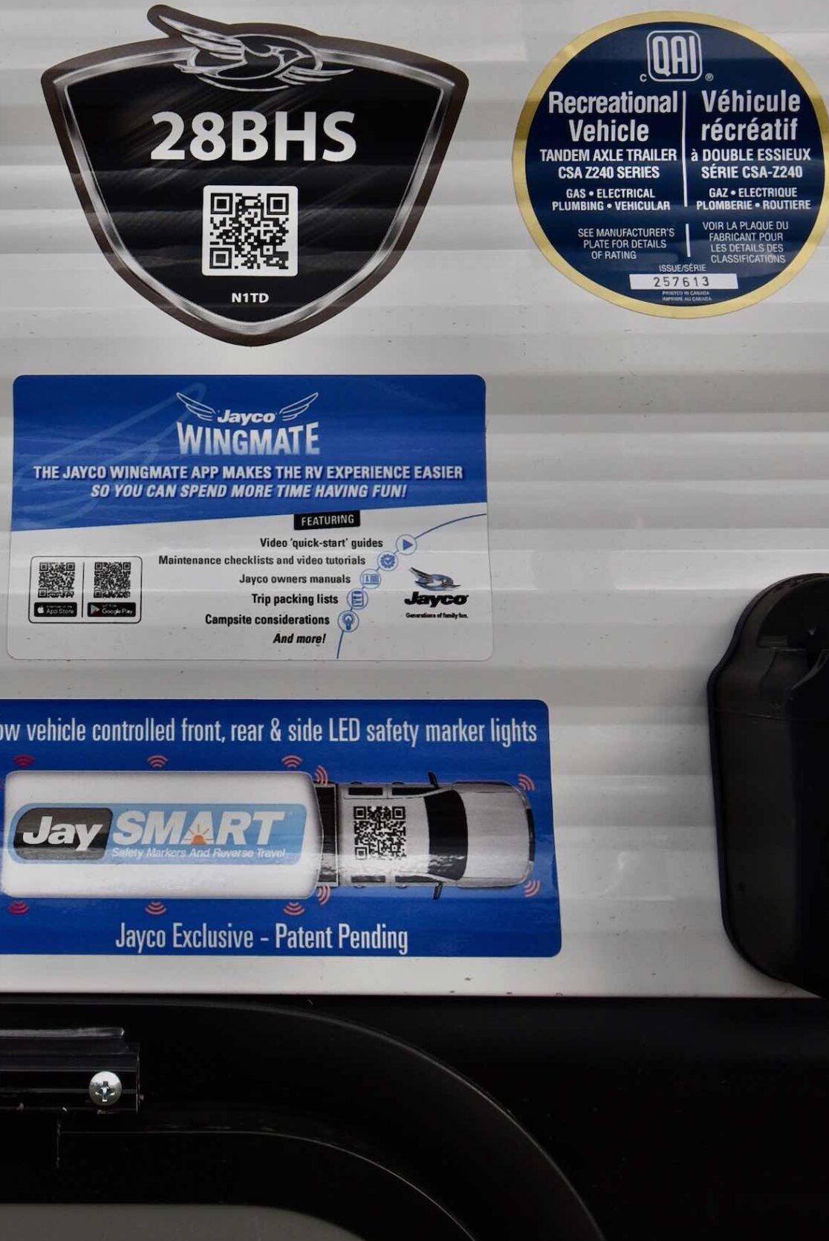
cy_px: 336
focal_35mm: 46
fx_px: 1586
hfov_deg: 28.8
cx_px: 202
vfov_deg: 41.7
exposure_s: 1/320
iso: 200
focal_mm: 20
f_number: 8
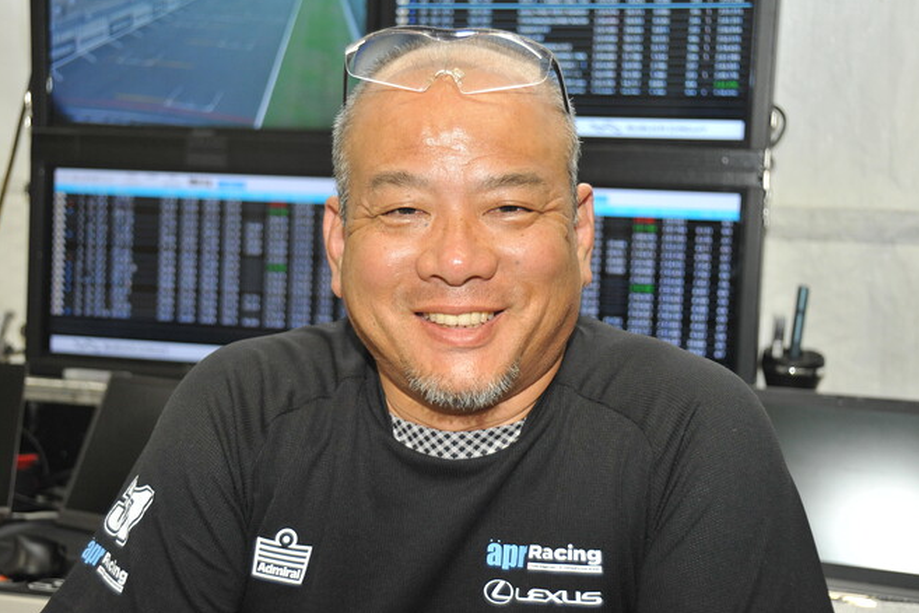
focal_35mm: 57
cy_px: 305
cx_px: 432
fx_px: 1455
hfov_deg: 35.0
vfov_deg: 23.8
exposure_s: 1/250
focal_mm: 52
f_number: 4.8
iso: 2200
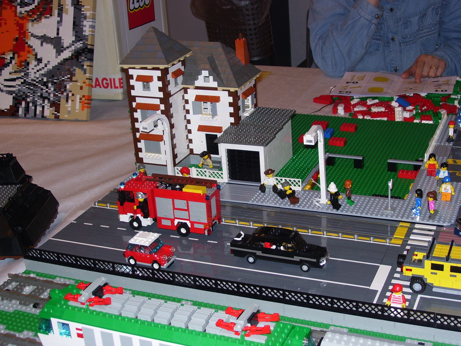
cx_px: 230
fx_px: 746
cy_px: 173
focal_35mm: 56
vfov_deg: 26.1
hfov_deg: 34.3
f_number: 3.4
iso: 80
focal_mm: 9.4
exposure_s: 1/60
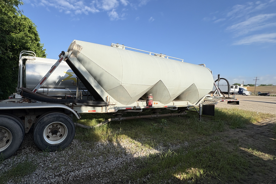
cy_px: 96
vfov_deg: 67.3
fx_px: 138
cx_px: 109
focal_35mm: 18
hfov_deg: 88.8
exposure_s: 1/1927
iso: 50
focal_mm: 2.22
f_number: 2.2
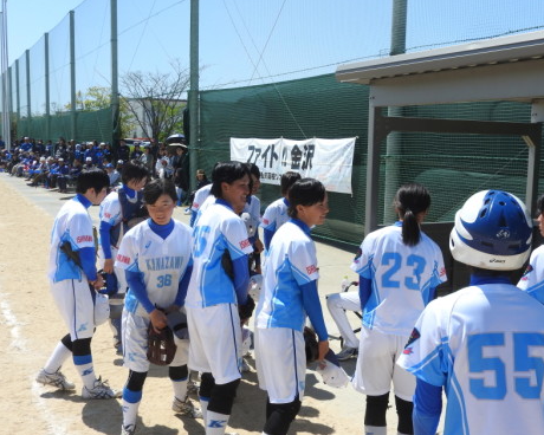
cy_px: 226
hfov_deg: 43.8
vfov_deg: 35.7
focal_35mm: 42
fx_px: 676
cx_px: 296
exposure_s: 1/1000
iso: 100
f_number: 3.6
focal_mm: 5.9
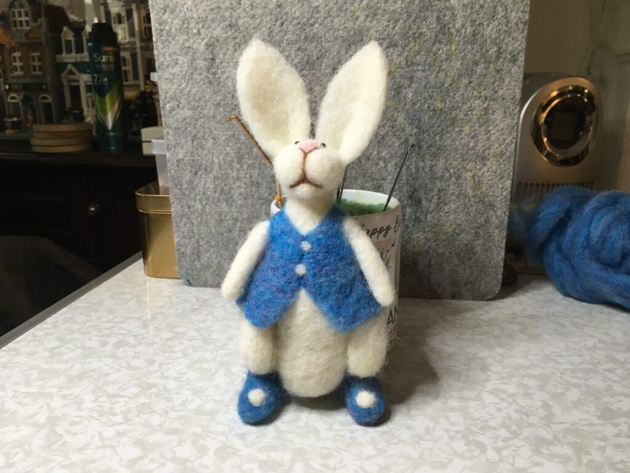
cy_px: 236
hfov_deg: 61.7
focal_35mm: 29
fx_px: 528
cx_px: 315
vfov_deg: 48.2
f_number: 2.2
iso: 80
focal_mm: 4.15
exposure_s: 1/33
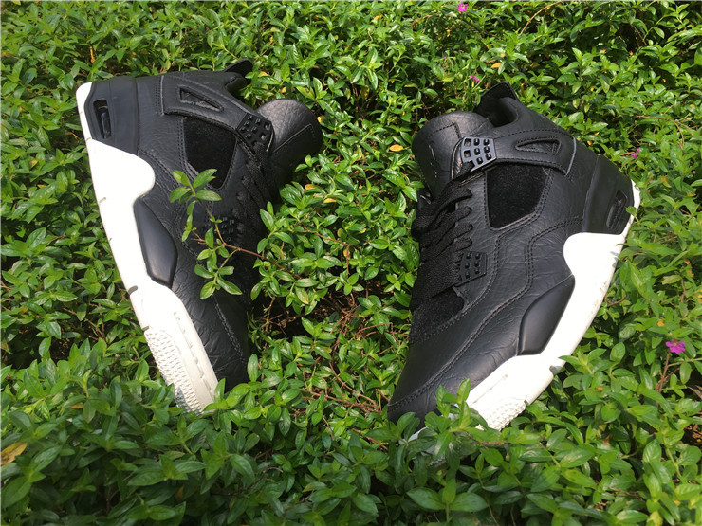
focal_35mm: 29
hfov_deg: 61.7
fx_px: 588
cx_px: 351
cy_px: 263
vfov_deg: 48.2
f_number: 2.2
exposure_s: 1/874
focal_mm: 4.15
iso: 25
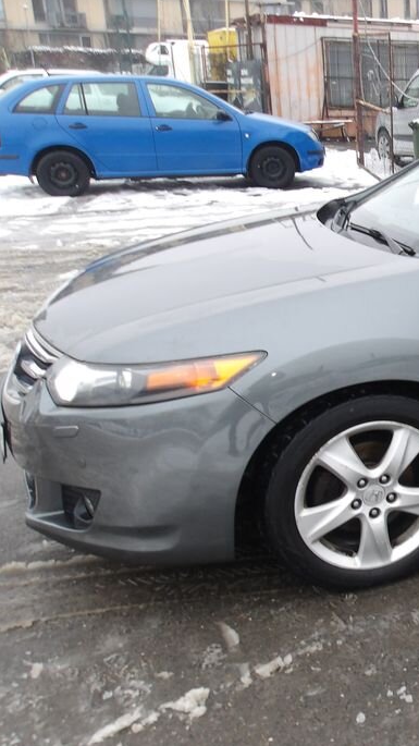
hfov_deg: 23.6
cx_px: 556
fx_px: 870
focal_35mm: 44
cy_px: 359
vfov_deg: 46.4
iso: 152
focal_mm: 4.9
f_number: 3
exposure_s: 1/30
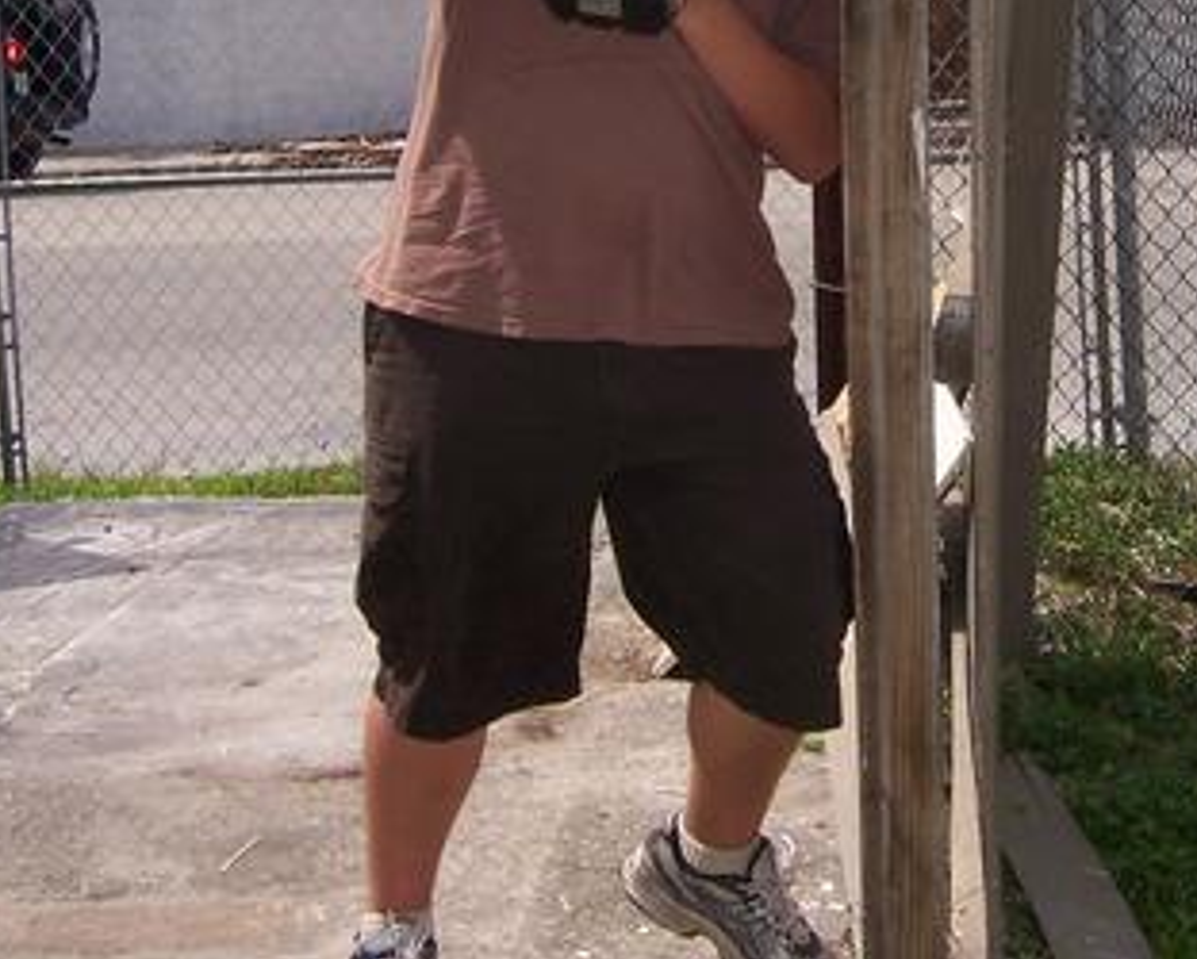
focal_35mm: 72
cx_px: 810
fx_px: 2552
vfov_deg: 20.7
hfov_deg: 26.2
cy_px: 42
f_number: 4.8
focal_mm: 6
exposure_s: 1/750
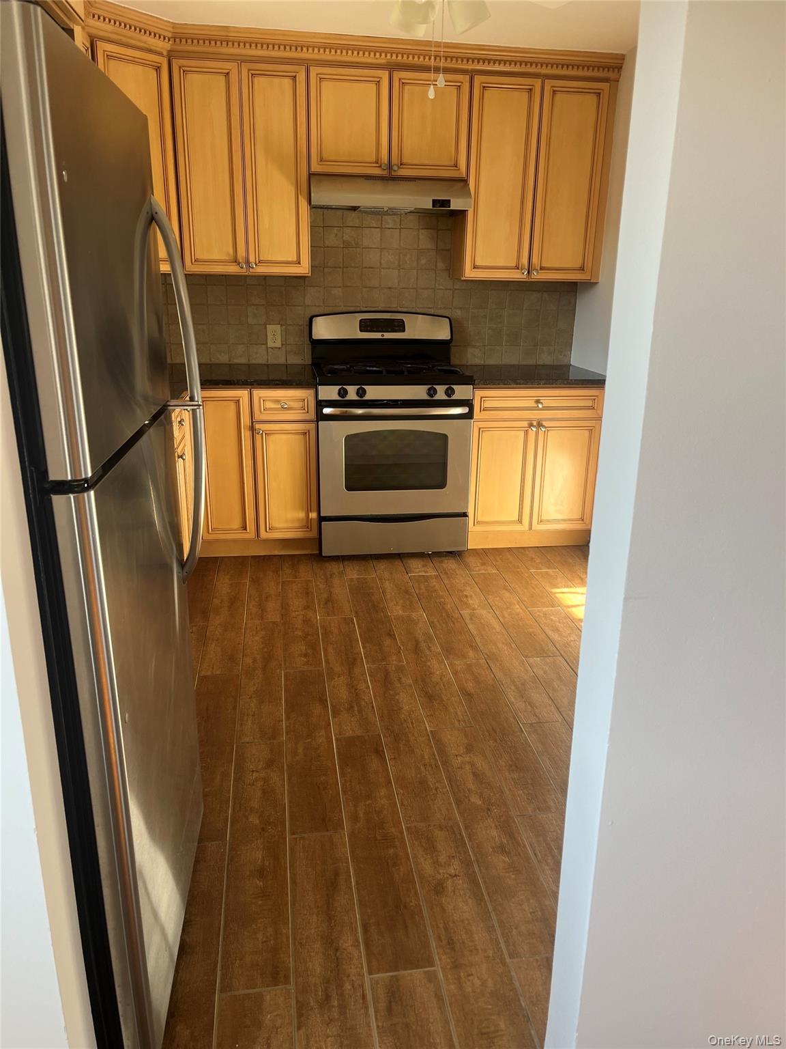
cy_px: 524
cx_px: 393
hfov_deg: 53.1
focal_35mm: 26
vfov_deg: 67.3
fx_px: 787
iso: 50
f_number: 1.6
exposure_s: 1/122
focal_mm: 5.1
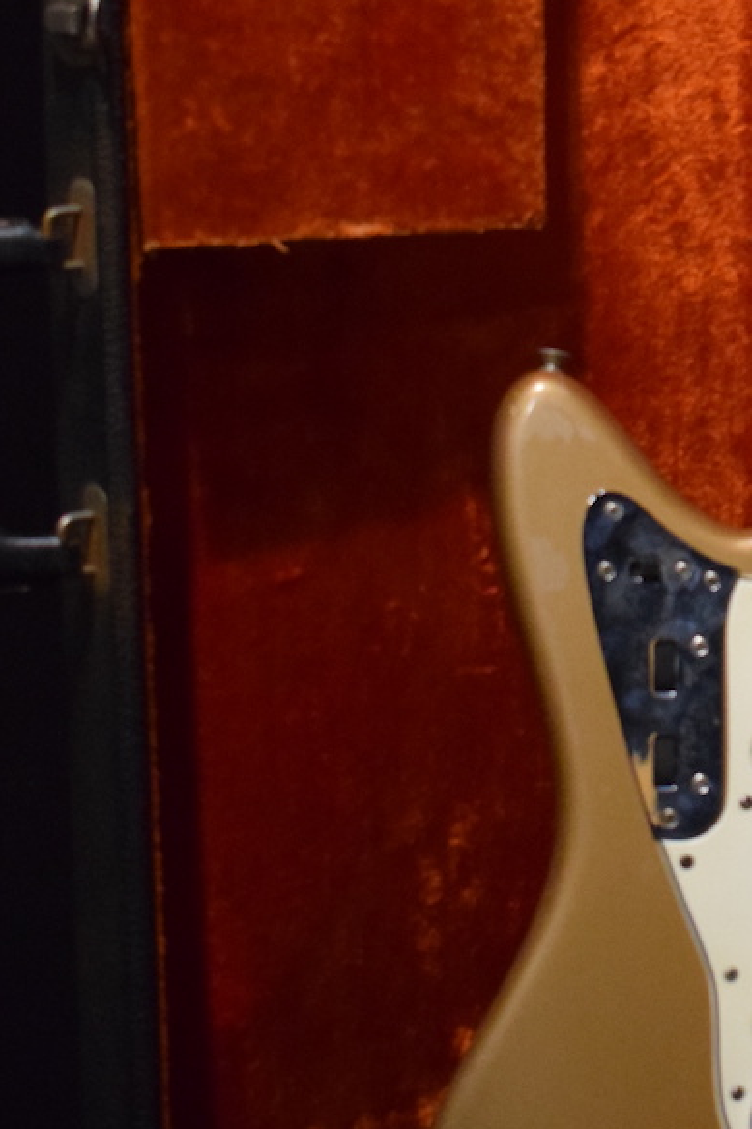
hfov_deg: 13.9
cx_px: 839
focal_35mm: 96
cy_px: 385
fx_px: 3018
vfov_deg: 21.1
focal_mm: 25
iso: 2500
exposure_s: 1/60
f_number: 4
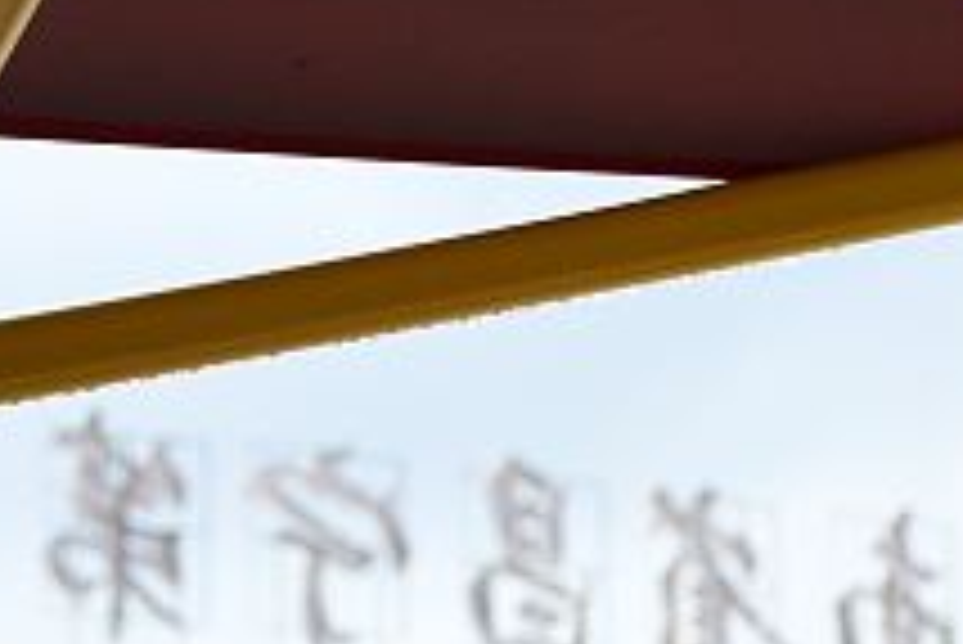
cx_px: 990
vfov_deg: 4.2
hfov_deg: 6.4
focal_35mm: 319
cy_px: 1522
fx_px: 8539
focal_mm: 38
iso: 800
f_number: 6.3
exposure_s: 1/200
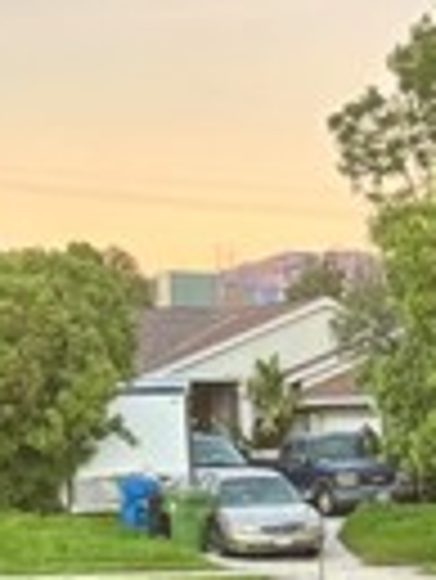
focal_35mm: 129
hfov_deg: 11.3
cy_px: 737
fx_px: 2163
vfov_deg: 14.7
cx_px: 530
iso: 125
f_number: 1.6
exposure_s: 1/120
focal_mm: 5.96
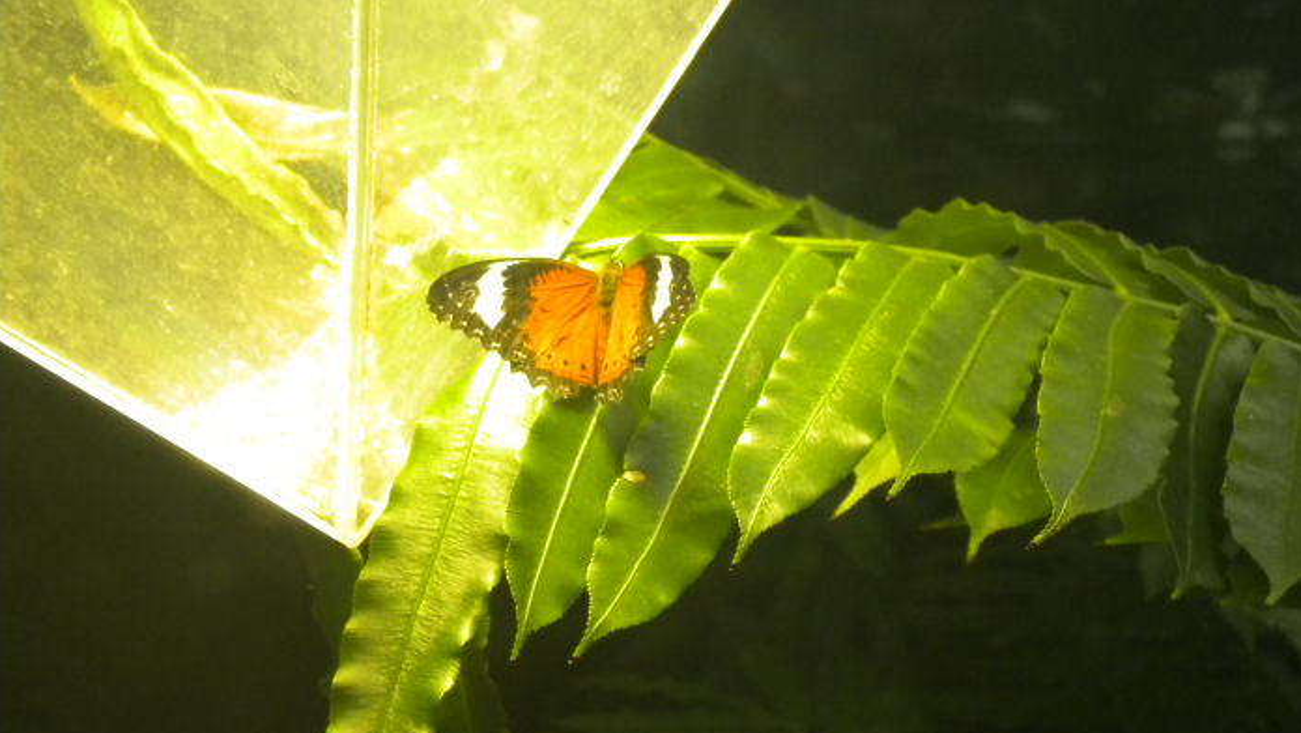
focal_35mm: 115
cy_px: 339
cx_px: 650
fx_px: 3968
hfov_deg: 18.6
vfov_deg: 10.5
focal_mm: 18.9
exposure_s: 1/287
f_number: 5.9
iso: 400
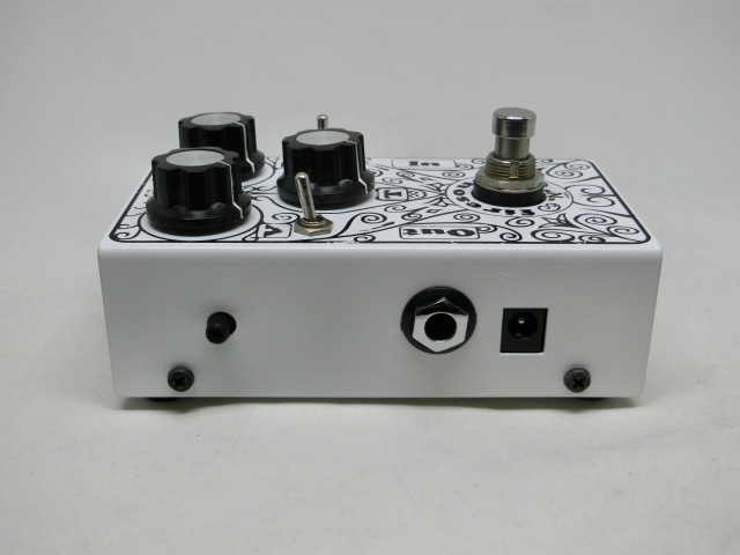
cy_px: 278
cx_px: 370
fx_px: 962
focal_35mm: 45
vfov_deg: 32.2
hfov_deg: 42.1
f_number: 4.4
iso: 100
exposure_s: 1/125
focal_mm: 8
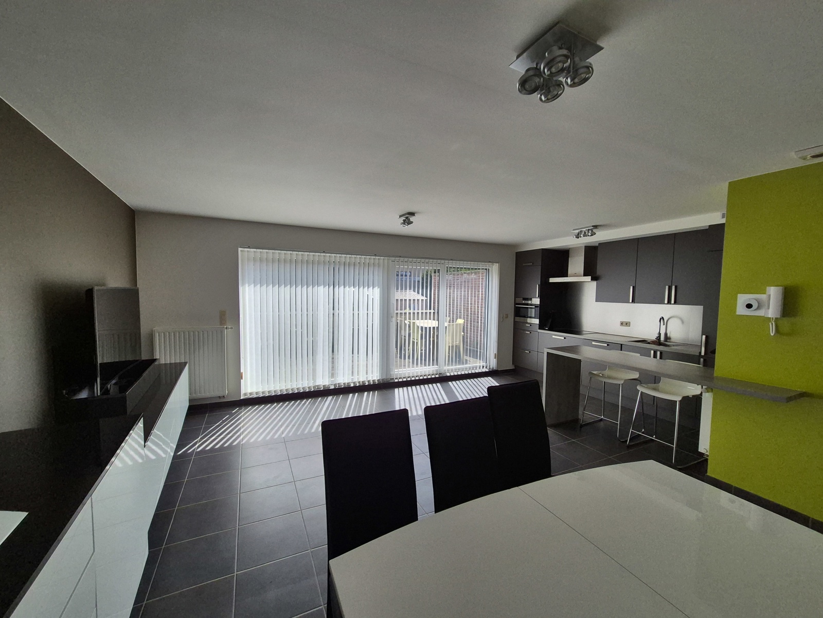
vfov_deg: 89.9
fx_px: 309
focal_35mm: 13
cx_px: 412
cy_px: 309
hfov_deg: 106.2
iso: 200
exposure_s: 1/1996
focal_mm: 2.2
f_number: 2.2
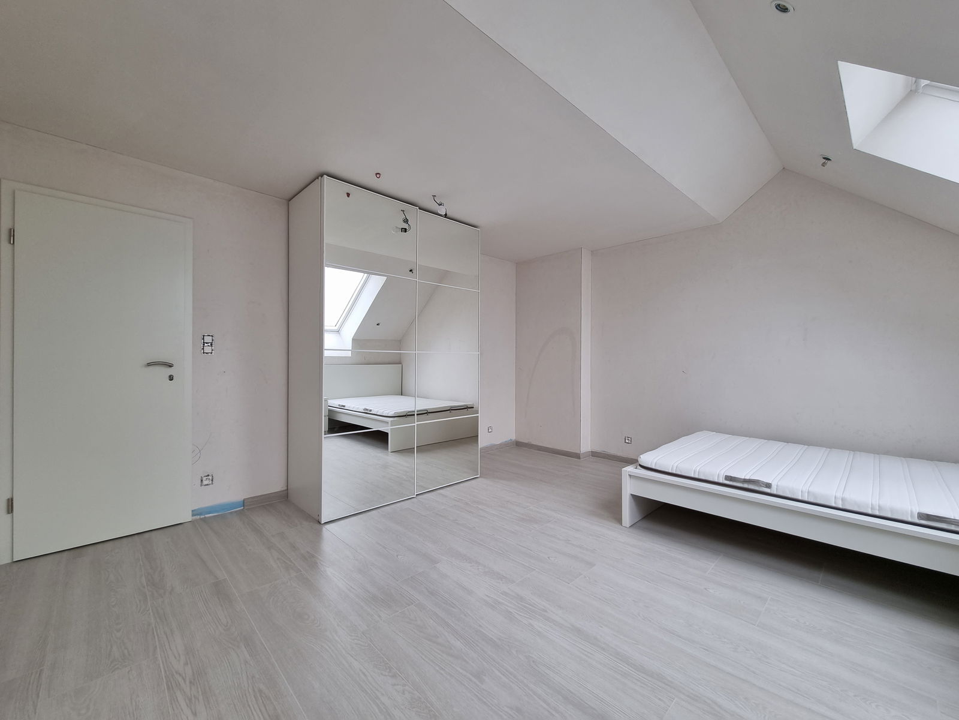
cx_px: 480
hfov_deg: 106.2
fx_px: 360
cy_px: 360
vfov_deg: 89.9
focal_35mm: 13
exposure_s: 1/50
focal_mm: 2.2
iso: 100
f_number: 2.2
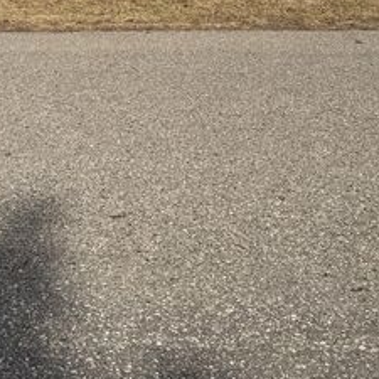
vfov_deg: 24.2
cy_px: -100
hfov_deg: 27.0
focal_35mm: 63
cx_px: 104
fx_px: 780
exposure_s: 1/6711
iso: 80
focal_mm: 6.76
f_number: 1.78
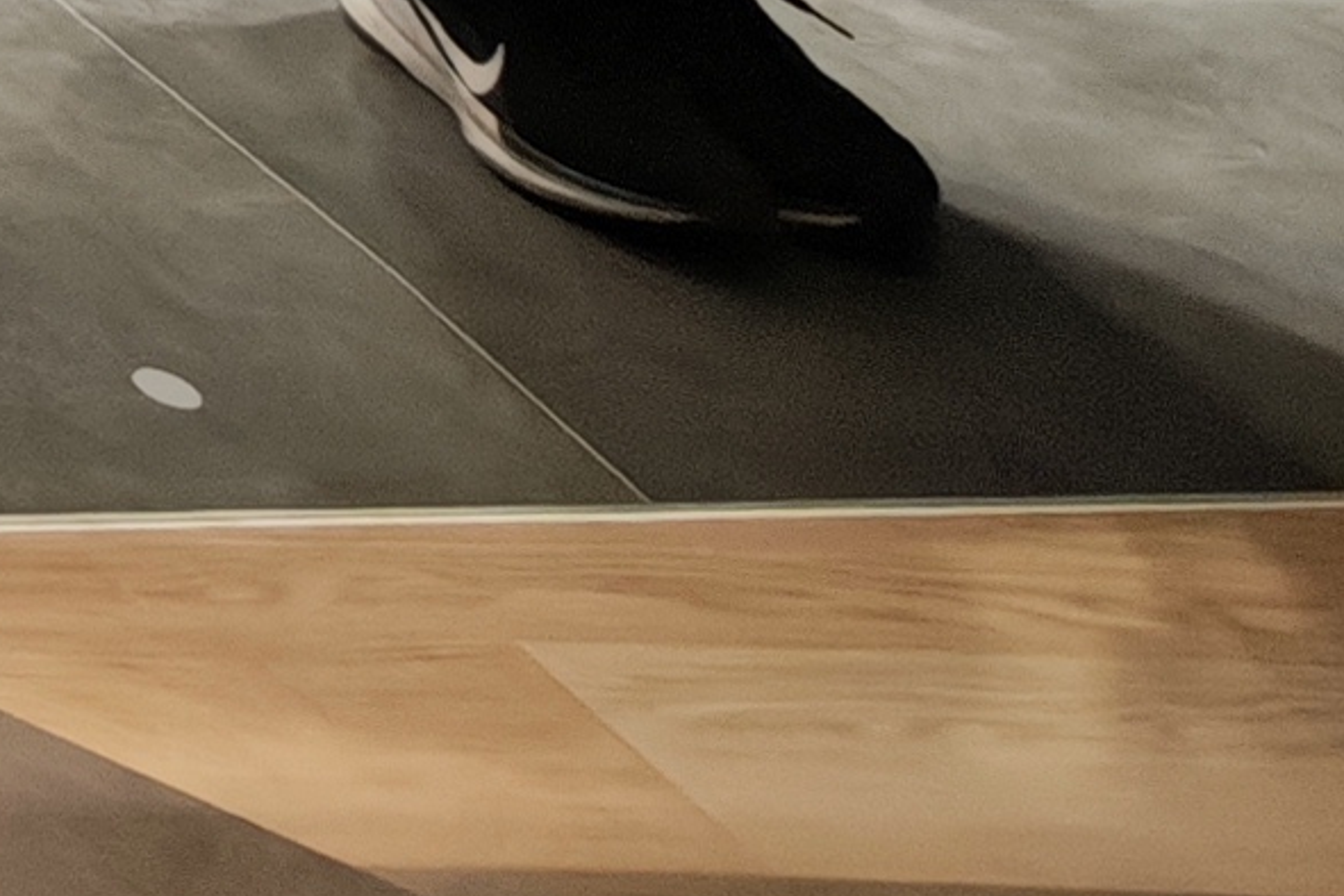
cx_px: -2836
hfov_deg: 11.0
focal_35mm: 101
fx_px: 3770
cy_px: -2458
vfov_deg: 8.6
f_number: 2.2
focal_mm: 2.13
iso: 125
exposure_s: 1/100
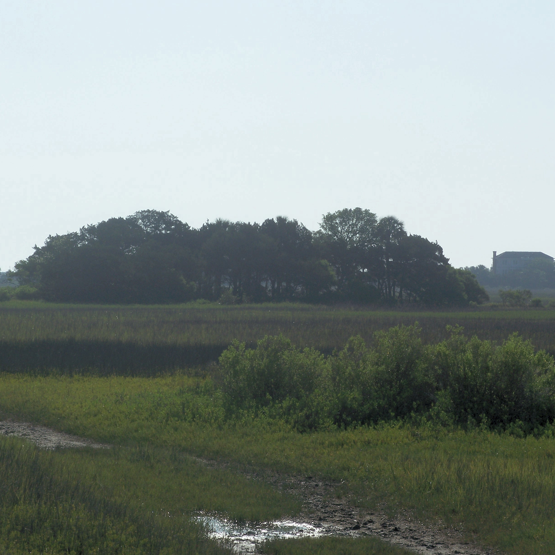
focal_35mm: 157
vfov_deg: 11.1
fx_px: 2848
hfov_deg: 11.1
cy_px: 278
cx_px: 267
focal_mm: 28
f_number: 8
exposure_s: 1/500
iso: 64
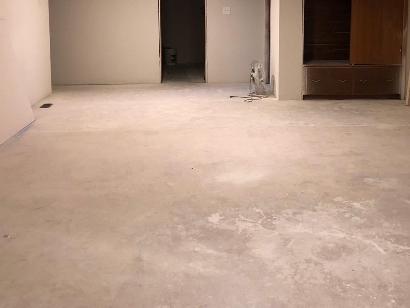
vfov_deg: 31.6
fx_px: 533
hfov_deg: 41.6
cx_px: 266
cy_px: 75
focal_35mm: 45
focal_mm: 4
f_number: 1.8
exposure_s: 1/15
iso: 64
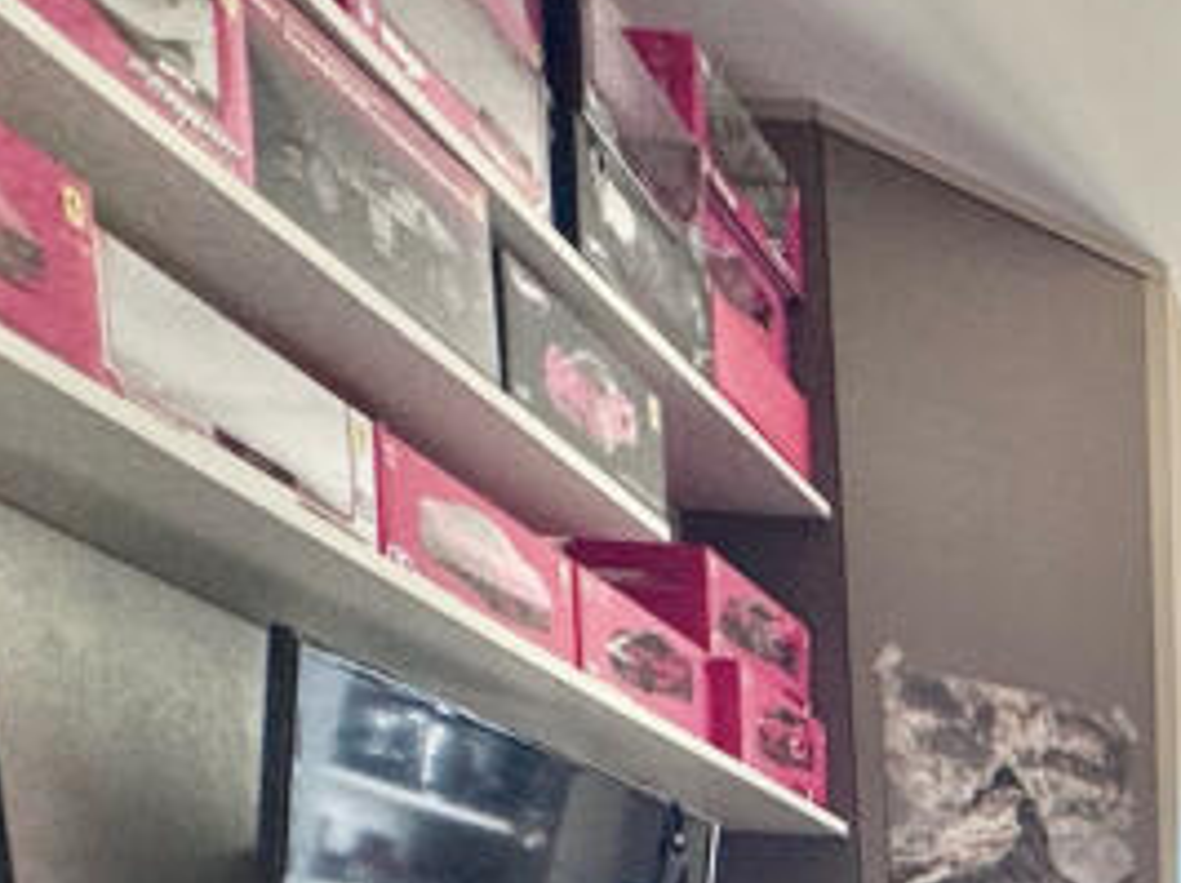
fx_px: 1772
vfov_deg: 21.0
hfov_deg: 29.2
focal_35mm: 52
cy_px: 1509
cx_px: 1569
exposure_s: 1/99
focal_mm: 2.22
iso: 125
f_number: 2.2
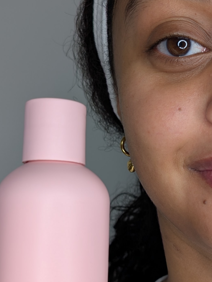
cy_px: 199
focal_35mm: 71
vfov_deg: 27.1
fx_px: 578
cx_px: 205
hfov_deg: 20.2
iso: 30
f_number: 1.68
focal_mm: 6.9
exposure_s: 1/120
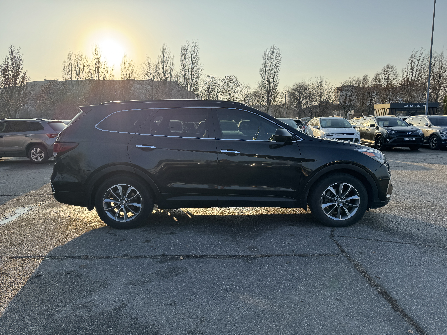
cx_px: 224
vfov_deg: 56.8
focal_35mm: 24
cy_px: 168
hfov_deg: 71.6
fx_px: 310
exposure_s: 1/2415
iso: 80
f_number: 1.78
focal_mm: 6.76
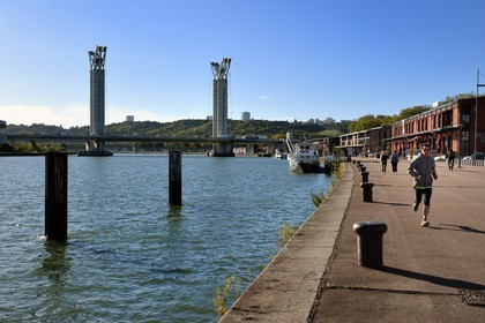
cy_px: 162
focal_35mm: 46
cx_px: 242
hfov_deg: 42.7
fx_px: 620
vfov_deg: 29.2
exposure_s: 1/500
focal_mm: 46
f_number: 10
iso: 200
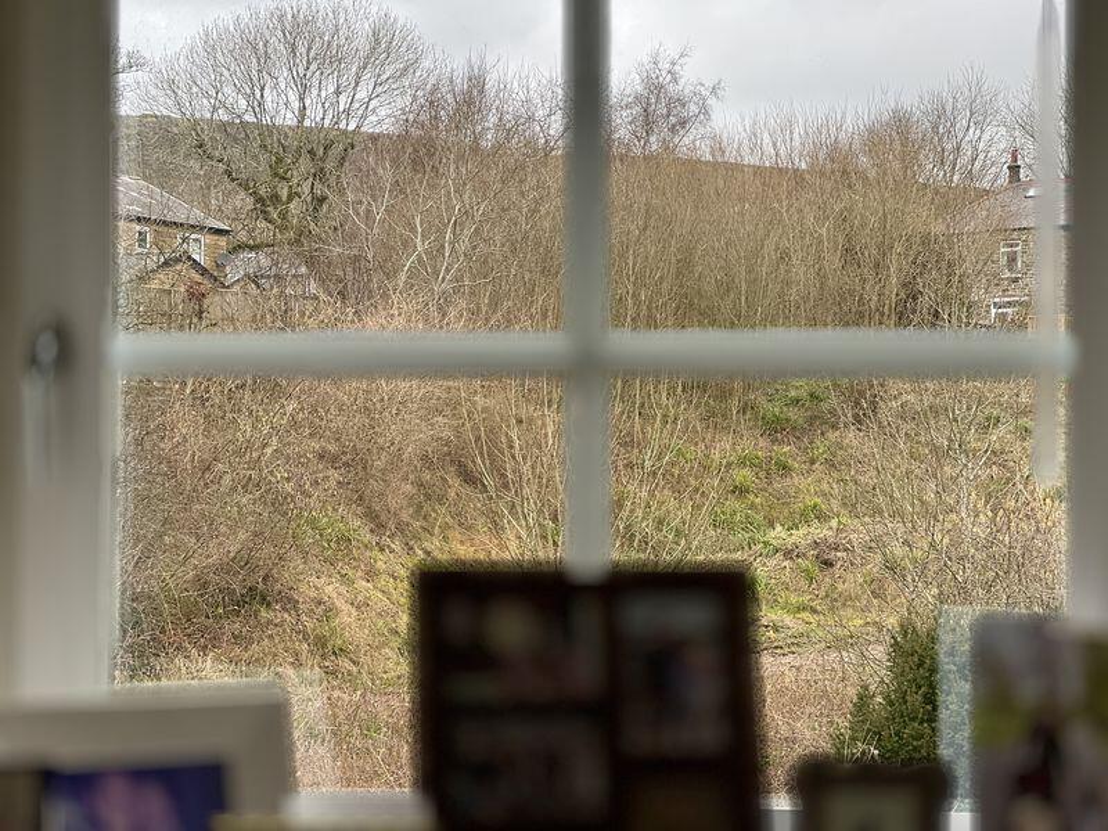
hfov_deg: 25.3
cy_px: 416
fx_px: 2465
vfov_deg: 19.1
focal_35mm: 77
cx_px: 554
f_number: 2.8
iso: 40
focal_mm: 9
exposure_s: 1/100
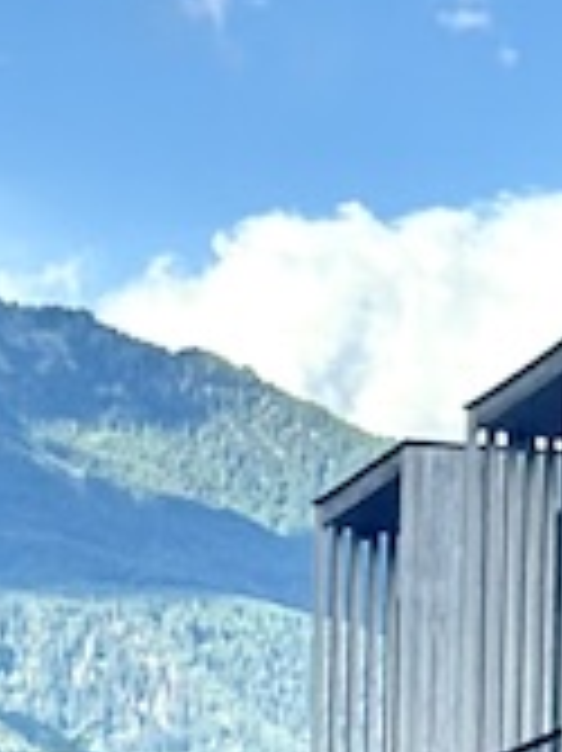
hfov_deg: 4.5
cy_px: 1189
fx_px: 7066
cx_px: 1075
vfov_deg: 6.0
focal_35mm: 326
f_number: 1.78
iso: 80
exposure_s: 1/1395
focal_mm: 6.86
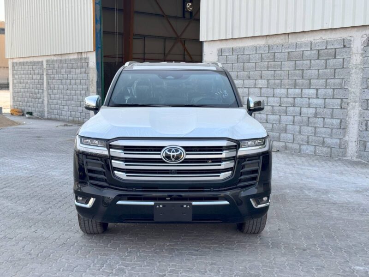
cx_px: 184
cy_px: 138
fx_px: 512
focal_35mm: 48
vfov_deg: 30.3
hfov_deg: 39.7
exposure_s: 1/1560
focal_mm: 6.76
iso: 64
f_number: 1.78
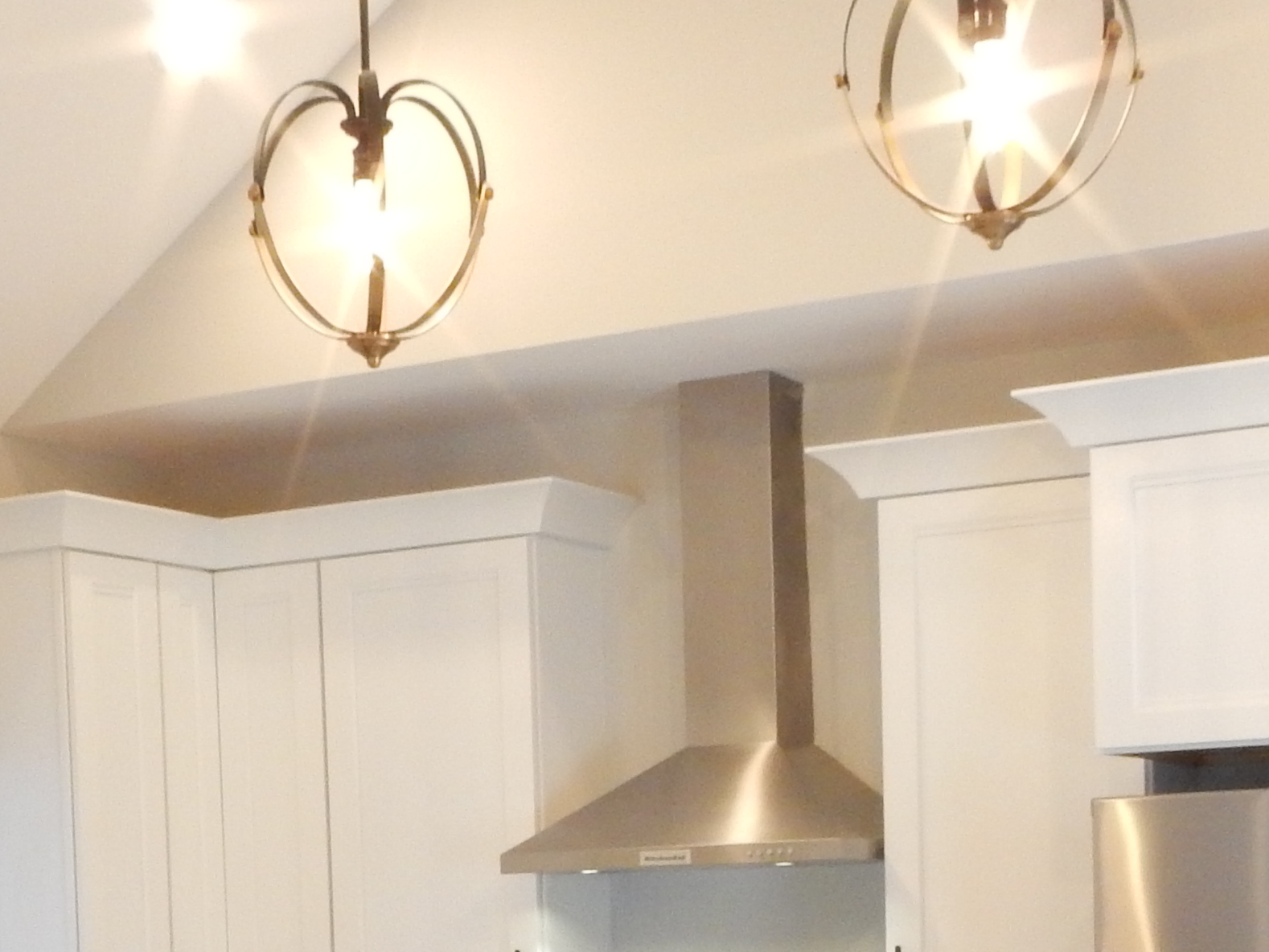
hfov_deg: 26.6
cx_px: 482
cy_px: 1091
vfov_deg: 19.2
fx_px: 2677
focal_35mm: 73
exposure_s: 1/8
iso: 400
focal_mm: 4.5
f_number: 7.1
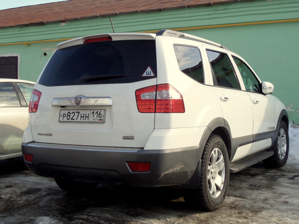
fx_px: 354
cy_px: 112
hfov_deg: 45.8
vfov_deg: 35.1
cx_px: 150
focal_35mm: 41
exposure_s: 1/500
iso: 80
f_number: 3.6
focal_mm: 6.8
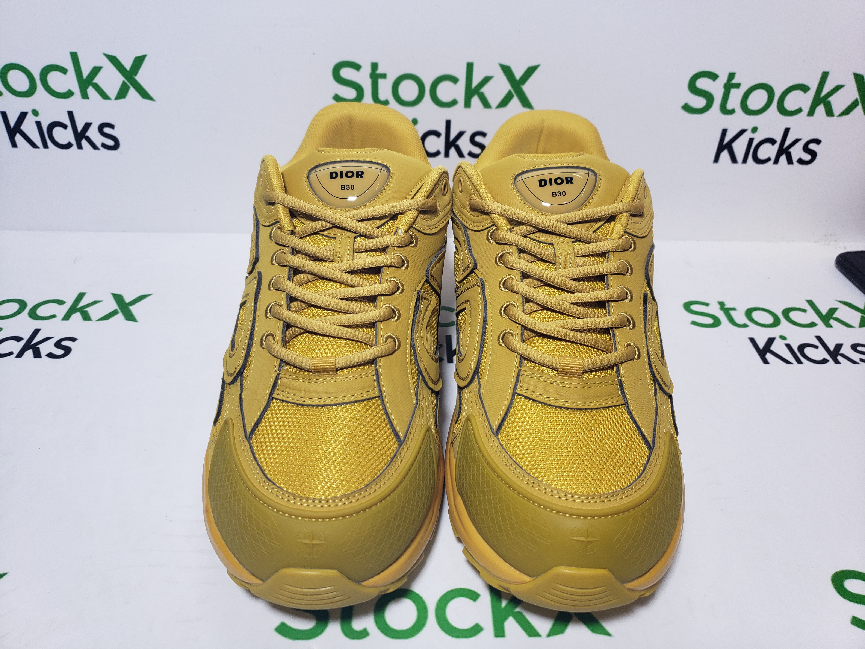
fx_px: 650
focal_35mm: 26
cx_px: 432
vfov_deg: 53.1
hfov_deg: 67.3
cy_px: 324
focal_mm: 4.3
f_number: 1.5
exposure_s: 1/406
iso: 50
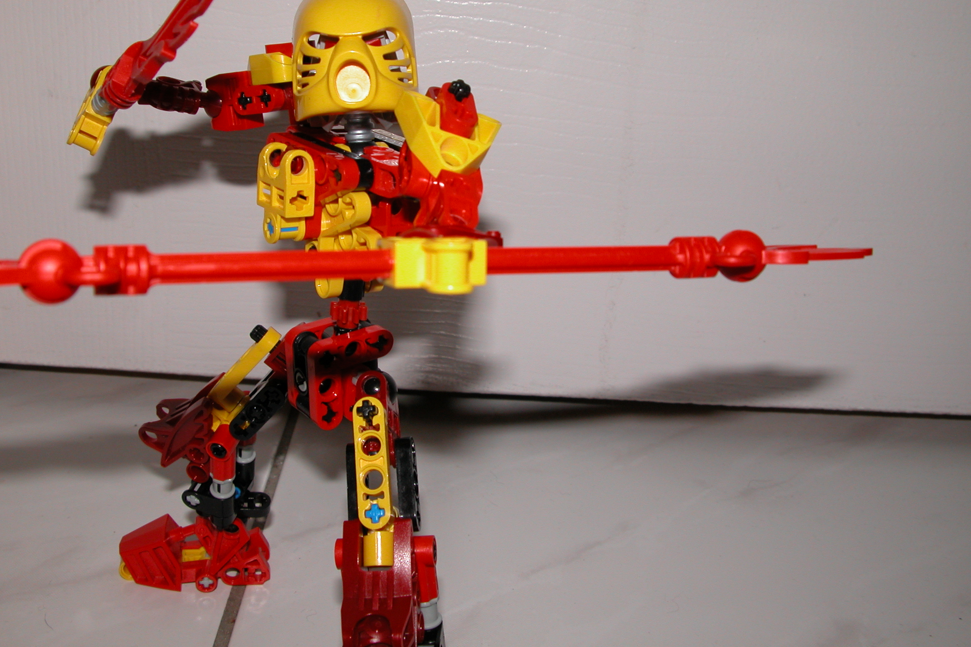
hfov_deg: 48.4
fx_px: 1079
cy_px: 248
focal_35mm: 40
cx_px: 448
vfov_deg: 33.3
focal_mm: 8.9
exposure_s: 1/60
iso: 100
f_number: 4.5
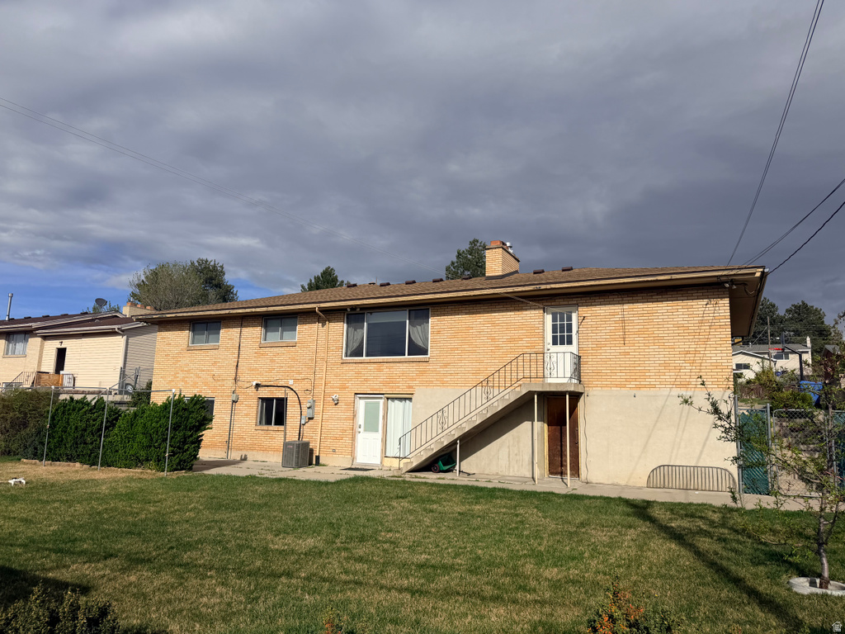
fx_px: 586
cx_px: 422
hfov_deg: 71.6
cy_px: 317
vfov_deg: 56.8
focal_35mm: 24
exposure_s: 1/8130
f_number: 1.78
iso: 80
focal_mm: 6.76
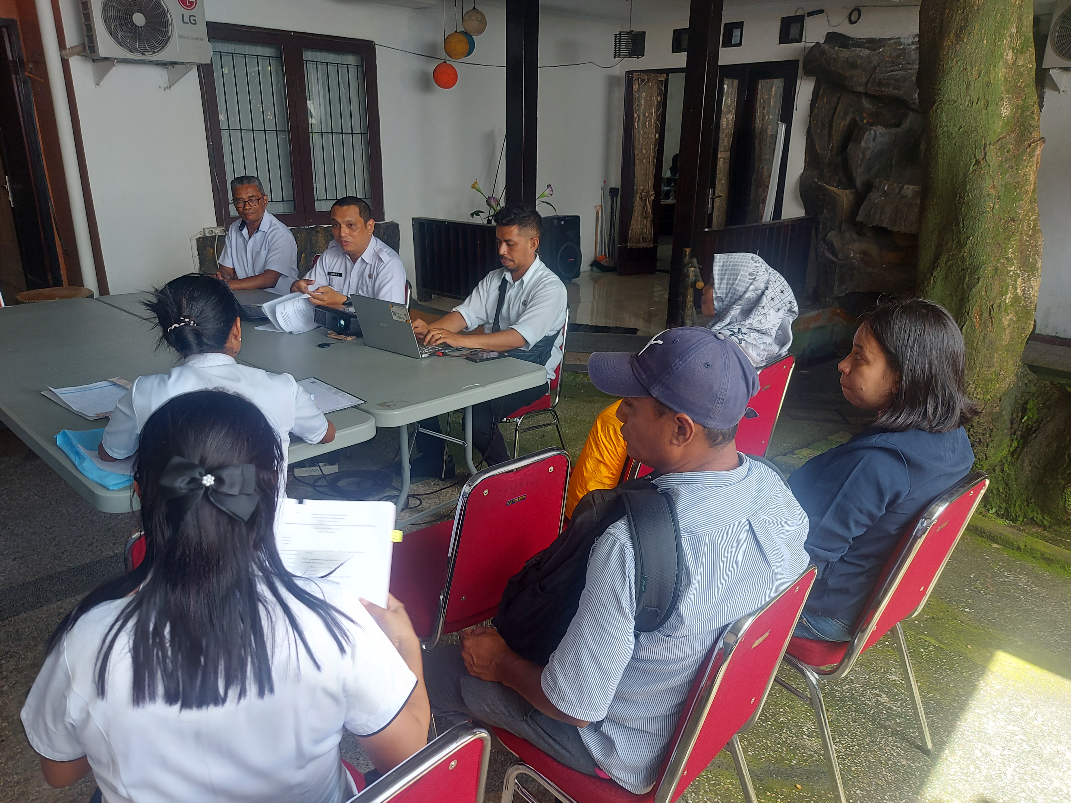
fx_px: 743
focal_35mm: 24
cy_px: 402
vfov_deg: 56.8
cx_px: 536
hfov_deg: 71.6
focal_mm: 5.23
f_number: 1.8
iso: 40
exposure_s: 1/50
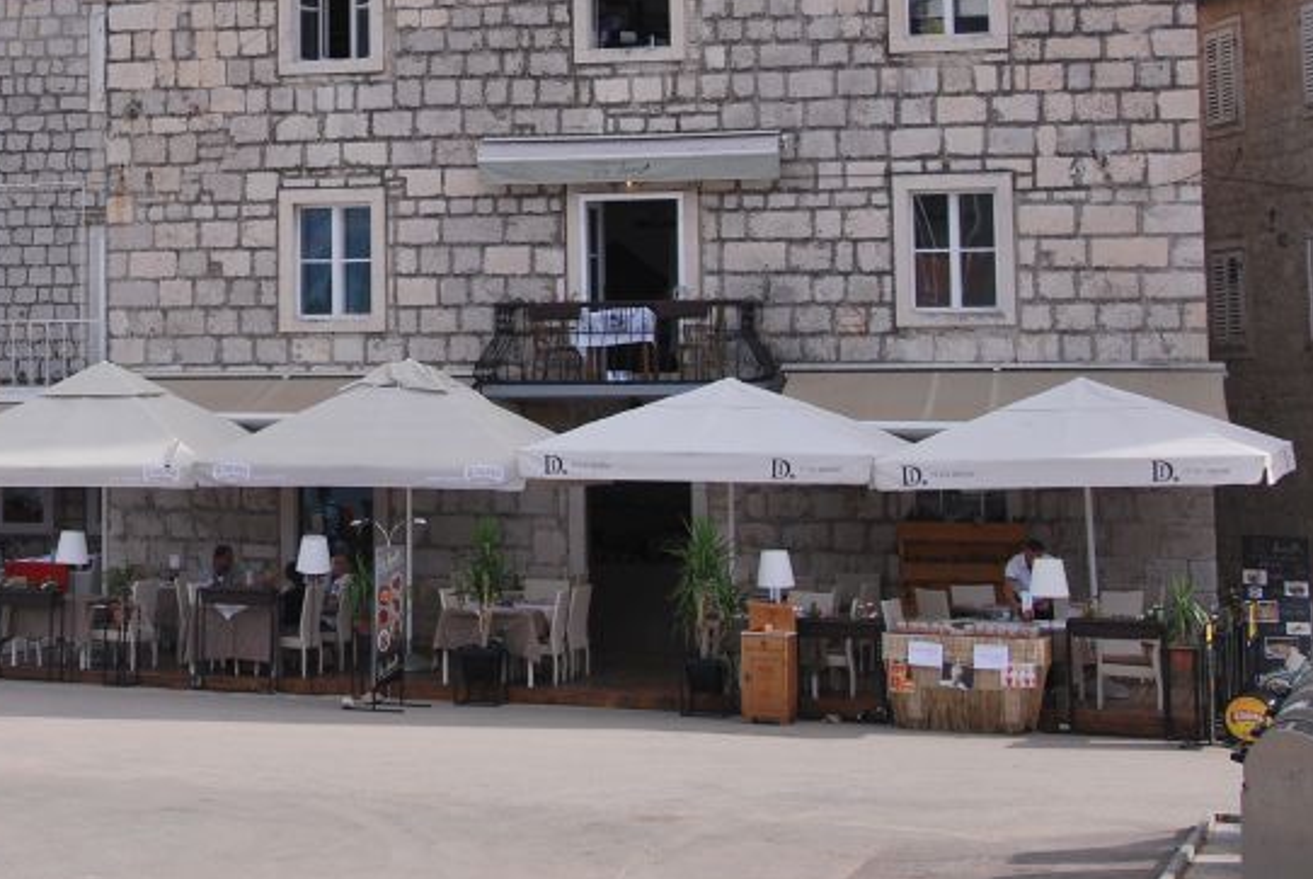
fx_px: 3104
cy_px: 105
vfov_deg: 15.9
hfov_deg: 23.5
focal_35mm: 85
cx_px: 237
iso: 100
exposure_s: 1/250
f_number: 8
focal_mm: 30
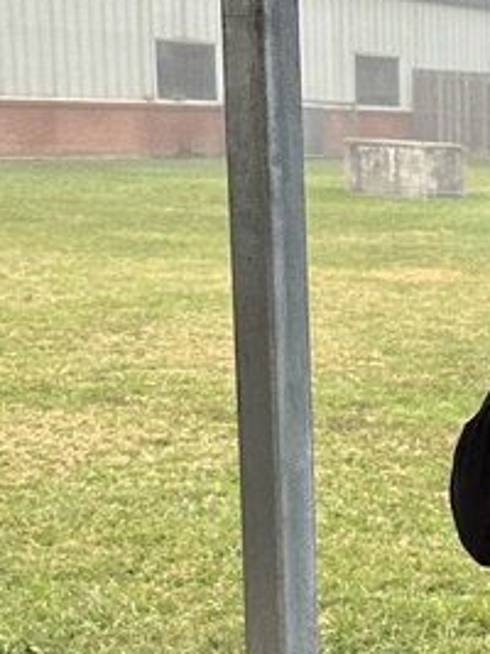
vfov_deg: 21.1
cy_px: 492
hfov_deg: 14.2
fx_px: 1738
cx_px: 872
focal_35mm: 92
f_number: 1.78
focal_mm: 6.86
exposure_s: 1/120
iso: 100
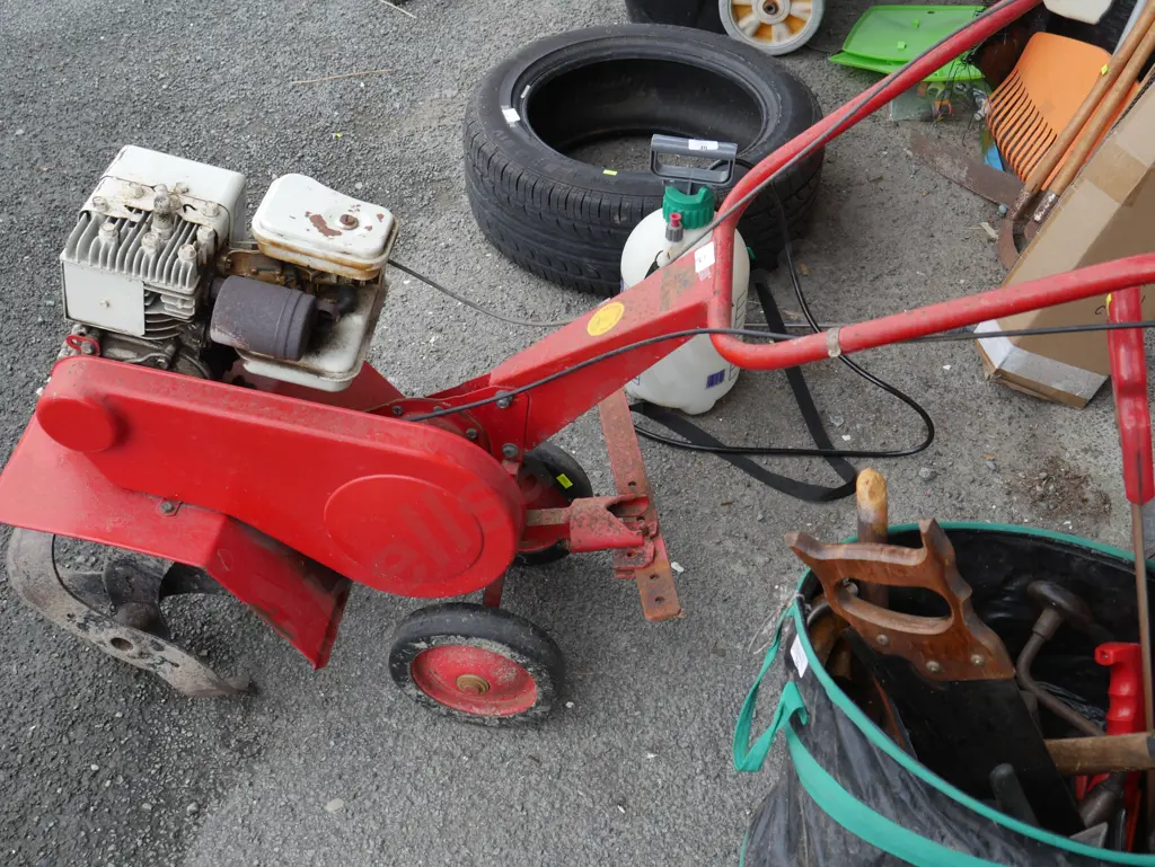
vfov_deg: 36.0
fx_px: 1335
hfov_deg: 46.8
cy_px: 434
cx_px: 578
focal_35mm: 40
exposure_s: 1/125
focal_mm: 20
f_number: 5
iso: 200
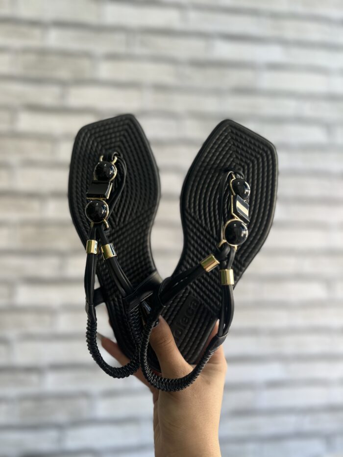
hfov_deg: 53.1
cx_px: 172
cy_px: 228
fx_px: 343
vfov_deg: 67.3
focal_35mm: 26
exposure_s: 1/120
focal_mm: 5.7
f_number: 1.5
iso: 40
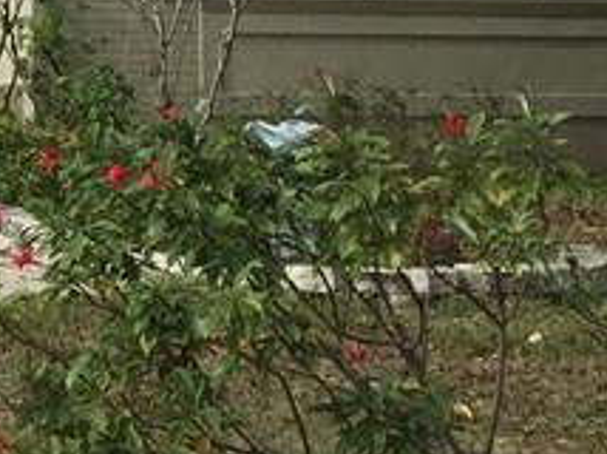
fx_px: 2435
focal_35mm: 139
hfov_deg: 12.6
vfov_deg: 10.4
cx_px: -567
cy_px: -173
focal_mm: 4.15
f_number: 2.2
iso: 32
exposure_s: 1/2639
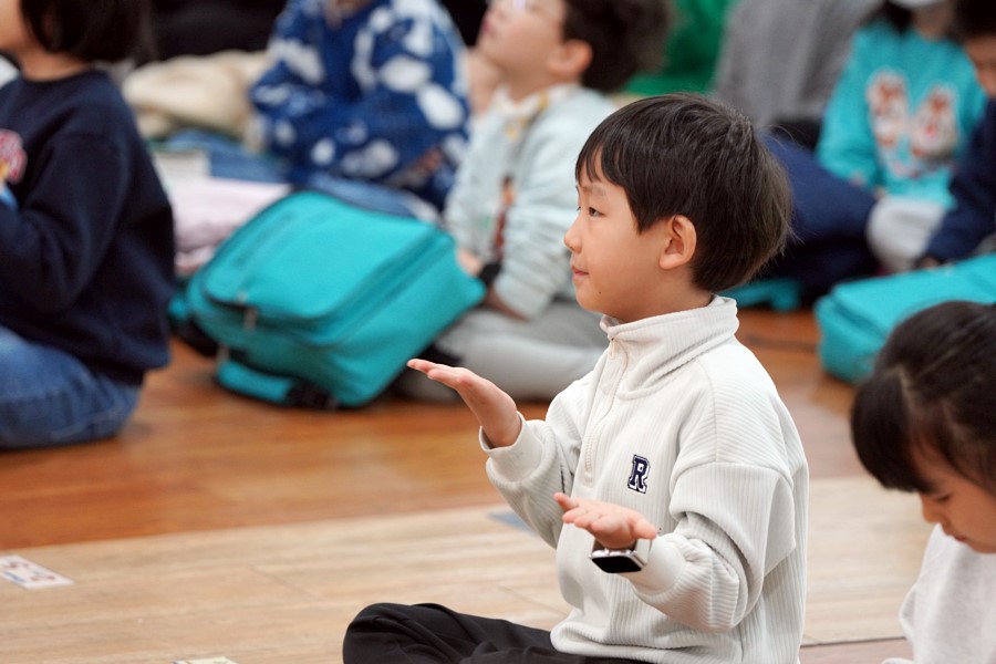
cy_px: 332
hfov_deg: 10.3
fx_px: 5533
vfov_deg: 6.9
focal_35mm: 200
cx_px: 498
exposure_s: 1/250
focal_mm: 200
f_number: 4
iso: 2500
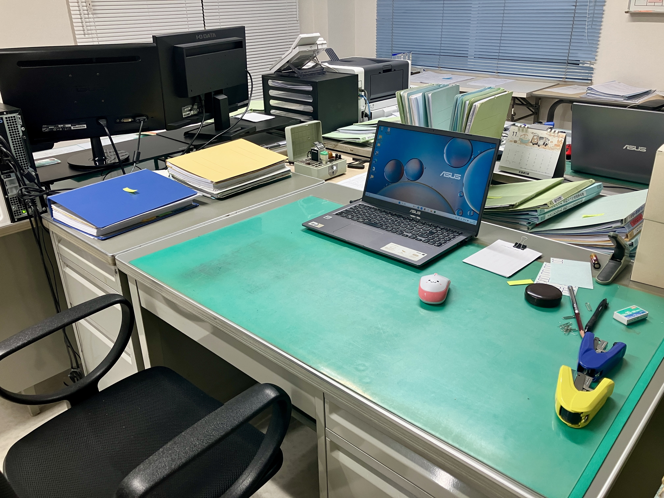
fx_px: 537
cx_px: 332
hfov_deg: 63.4
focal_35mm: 28
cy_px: 249
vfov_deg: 49.7
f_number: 1.8
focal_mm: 3.99
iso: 50
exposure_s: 1/50
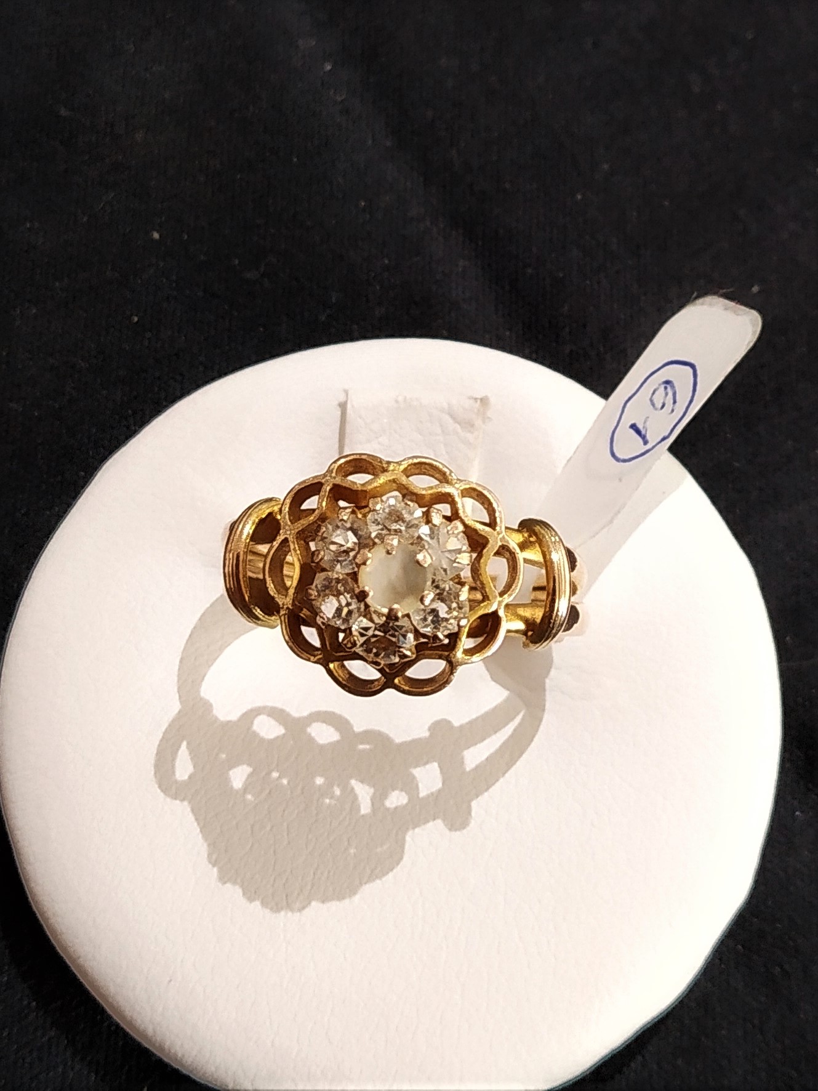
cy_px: 546
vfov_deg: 67.3
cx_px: 409
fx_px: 819
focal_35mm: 26
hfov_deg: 53.1
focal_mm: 3.82
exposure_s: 1/33
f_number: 2.2
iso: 160
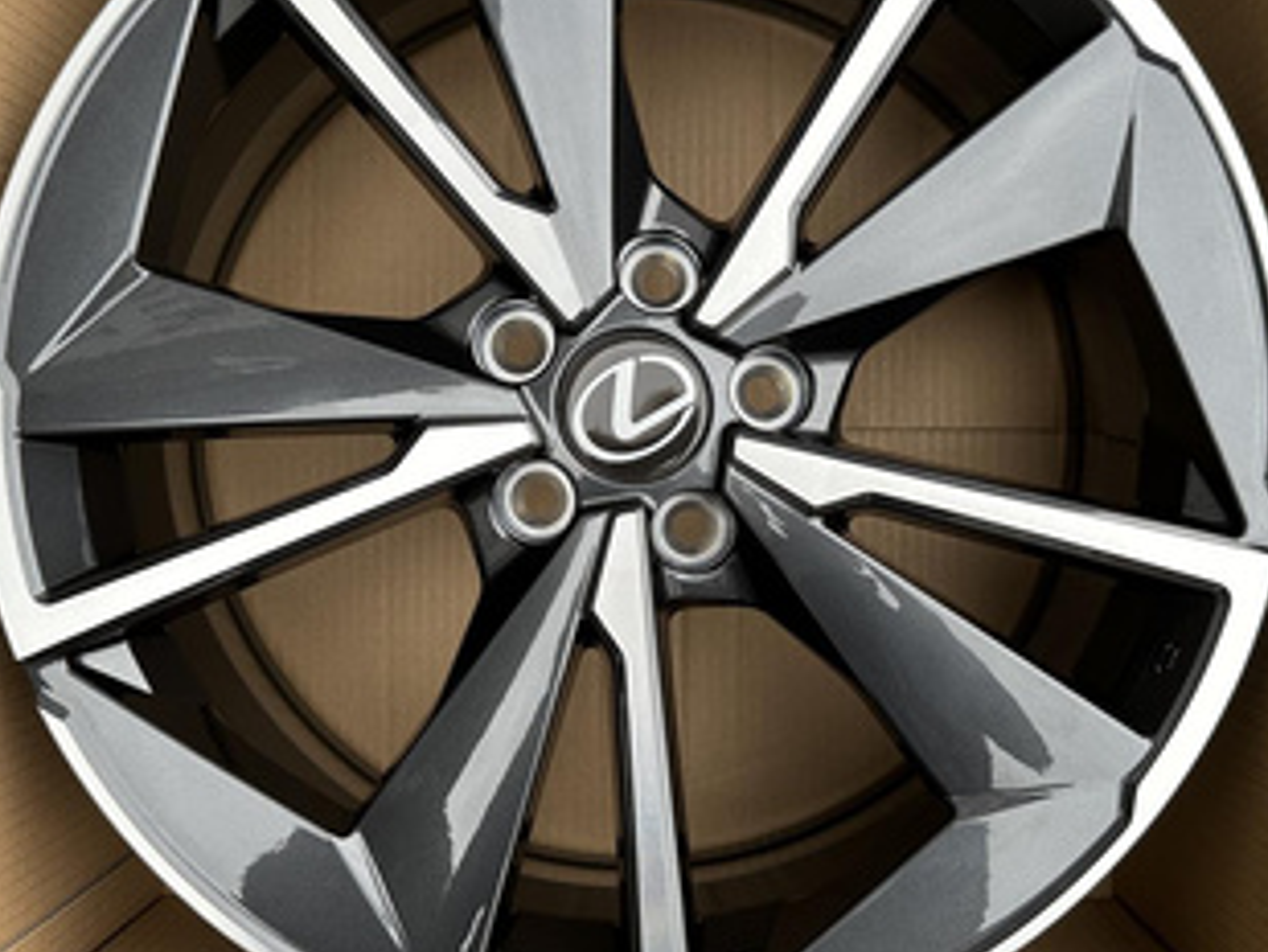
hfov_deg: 52.6
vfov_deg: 40.7
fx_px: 1283
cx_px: 661
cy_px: 439
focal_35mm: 35
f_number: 1.78
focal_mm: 6.86
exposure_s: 1/309
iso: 80
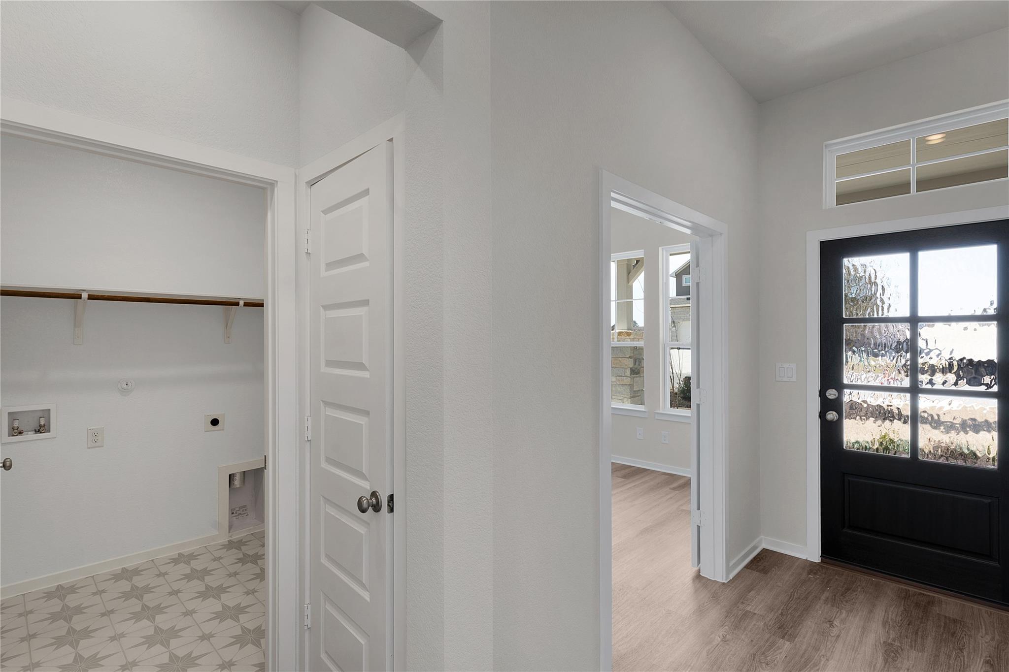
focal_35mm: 17
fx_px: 476
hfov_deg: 93.3
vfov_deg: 70.4
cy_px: 336
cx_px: 504
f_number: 9
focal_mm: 17
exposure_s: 1/13
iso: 160
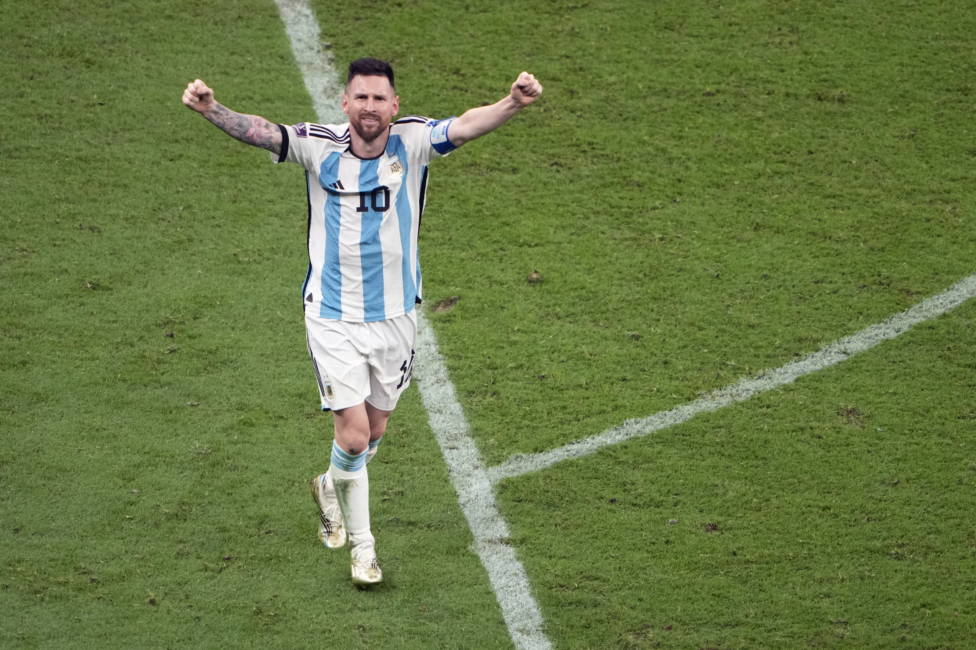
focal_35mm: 840
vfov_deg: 1.6
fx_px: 22772
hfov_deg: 2.5
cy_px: 325
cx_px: 488
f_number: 4
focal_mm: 560
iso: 2500
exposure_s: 1/1000
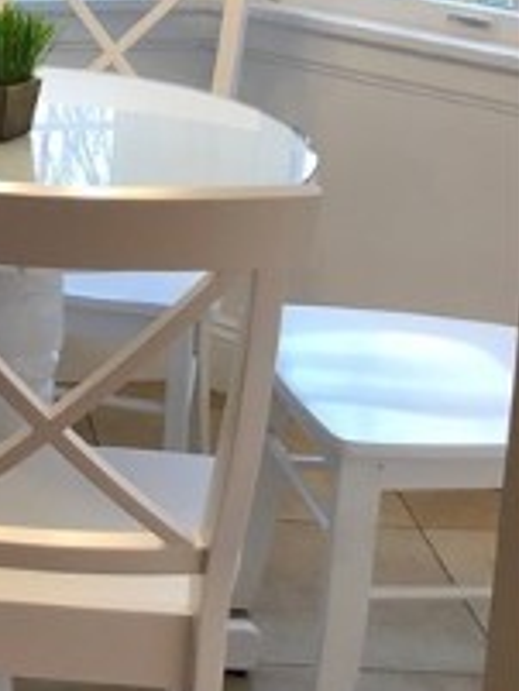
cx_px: -467
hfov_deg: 12.4
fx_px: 2137
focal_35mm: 107
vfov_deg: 18.0
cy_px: 48
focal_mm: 3.99
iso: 40
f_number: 1.8
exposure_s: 1/20
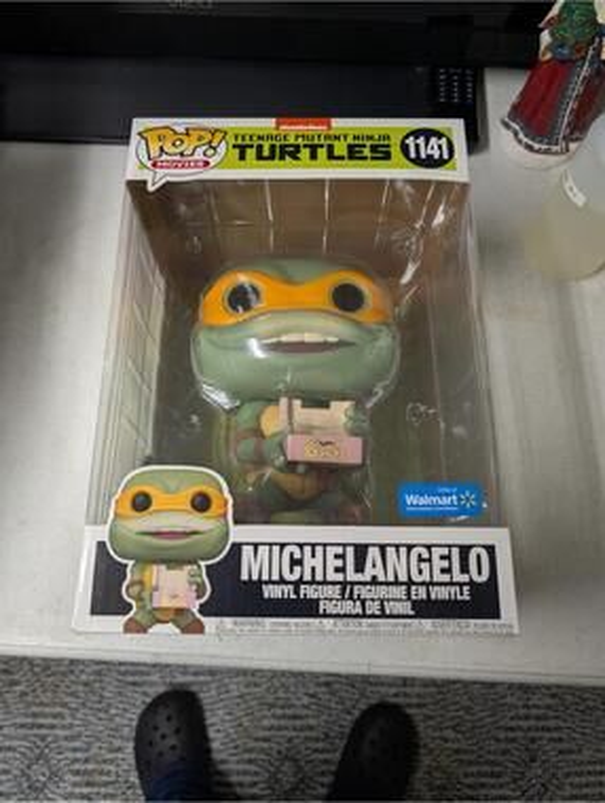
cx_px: 302
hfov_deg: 56.9
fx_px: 558
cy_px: 402
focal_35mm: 24
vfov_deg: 71.5
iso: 36
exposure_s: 1/120
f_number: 1.68
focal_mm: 6.9
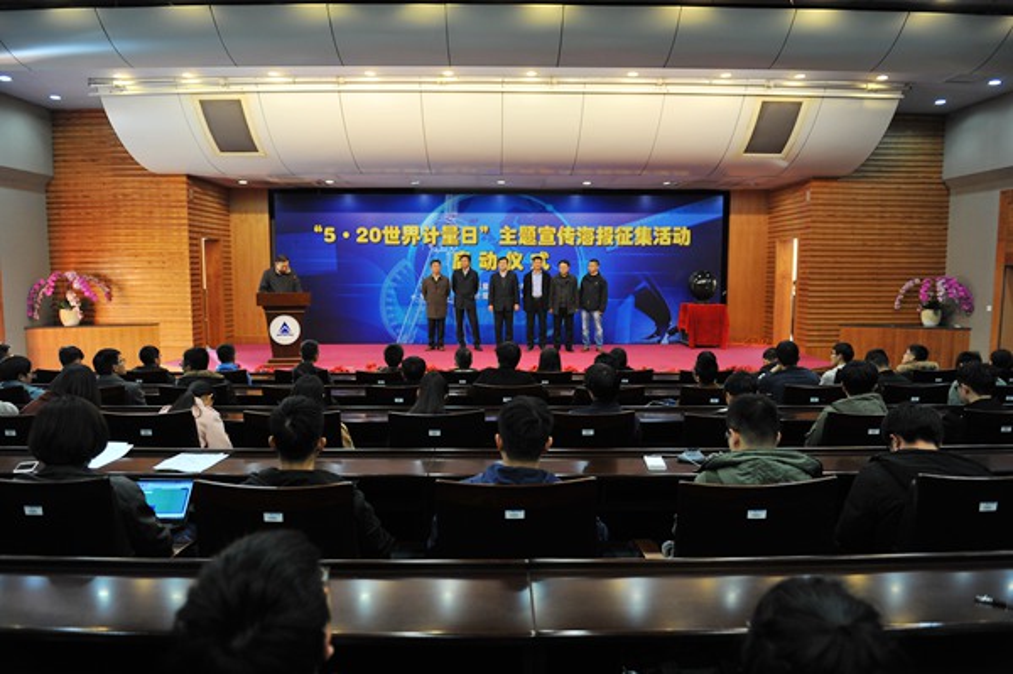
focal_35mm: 24
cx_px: 506
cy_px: 337
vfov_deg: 53.1
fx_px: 675
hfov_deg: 73.8
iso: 800
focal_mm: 24
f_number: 3.2
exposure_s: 1/50
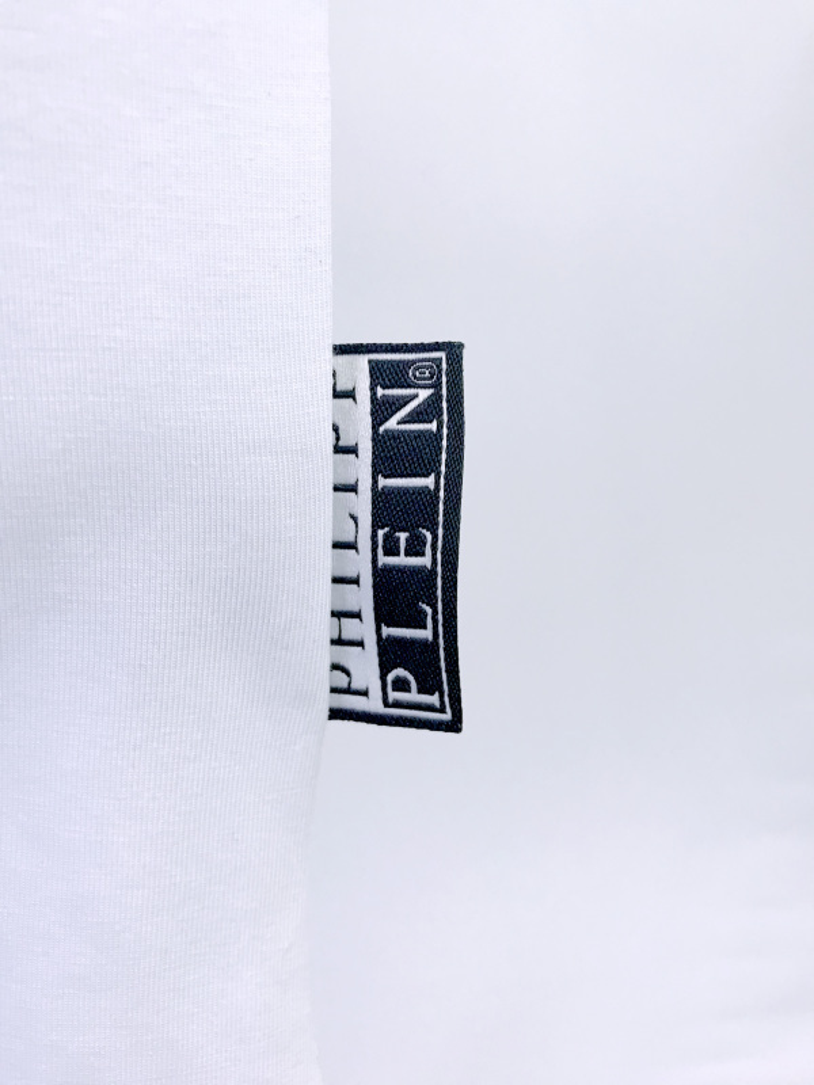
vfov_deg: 63.4
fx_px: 878
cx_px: 407
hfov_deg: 49.7
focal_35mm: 28
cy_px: 542
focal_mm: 3.99
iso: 25
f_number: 1.8
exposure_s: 1/33
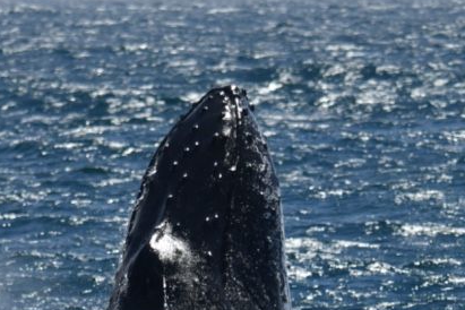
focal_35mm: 584
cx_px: 195
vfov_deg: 2.4
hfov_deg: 3.5
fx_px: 7543
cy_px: 243
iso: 560
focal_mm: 300
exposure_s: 1/8000
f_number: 5.6
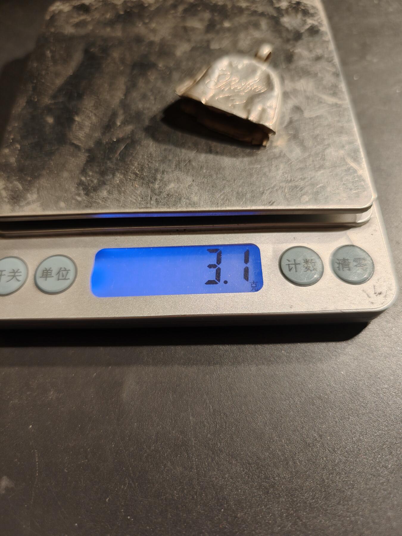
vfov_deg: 73.9
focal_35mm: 23
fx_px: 356
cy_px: 268
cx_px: 201
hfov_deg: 58.9
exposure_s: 1/100
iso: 125
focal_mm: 6.06
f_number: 1.6
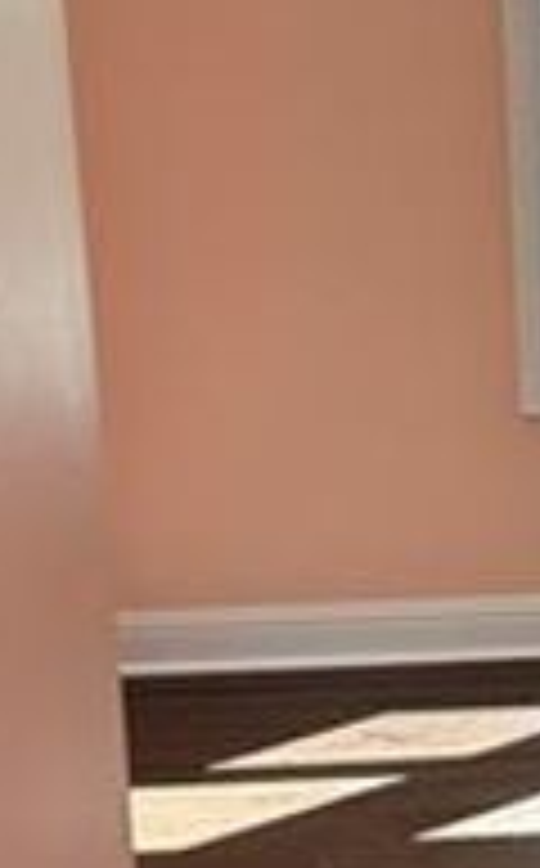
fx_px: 2931
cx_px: 716
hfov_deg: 10.3
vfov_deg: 16.8
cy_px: 609
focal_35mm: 124
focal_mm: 5.7
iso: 40
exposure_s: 1/134
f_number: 1.5
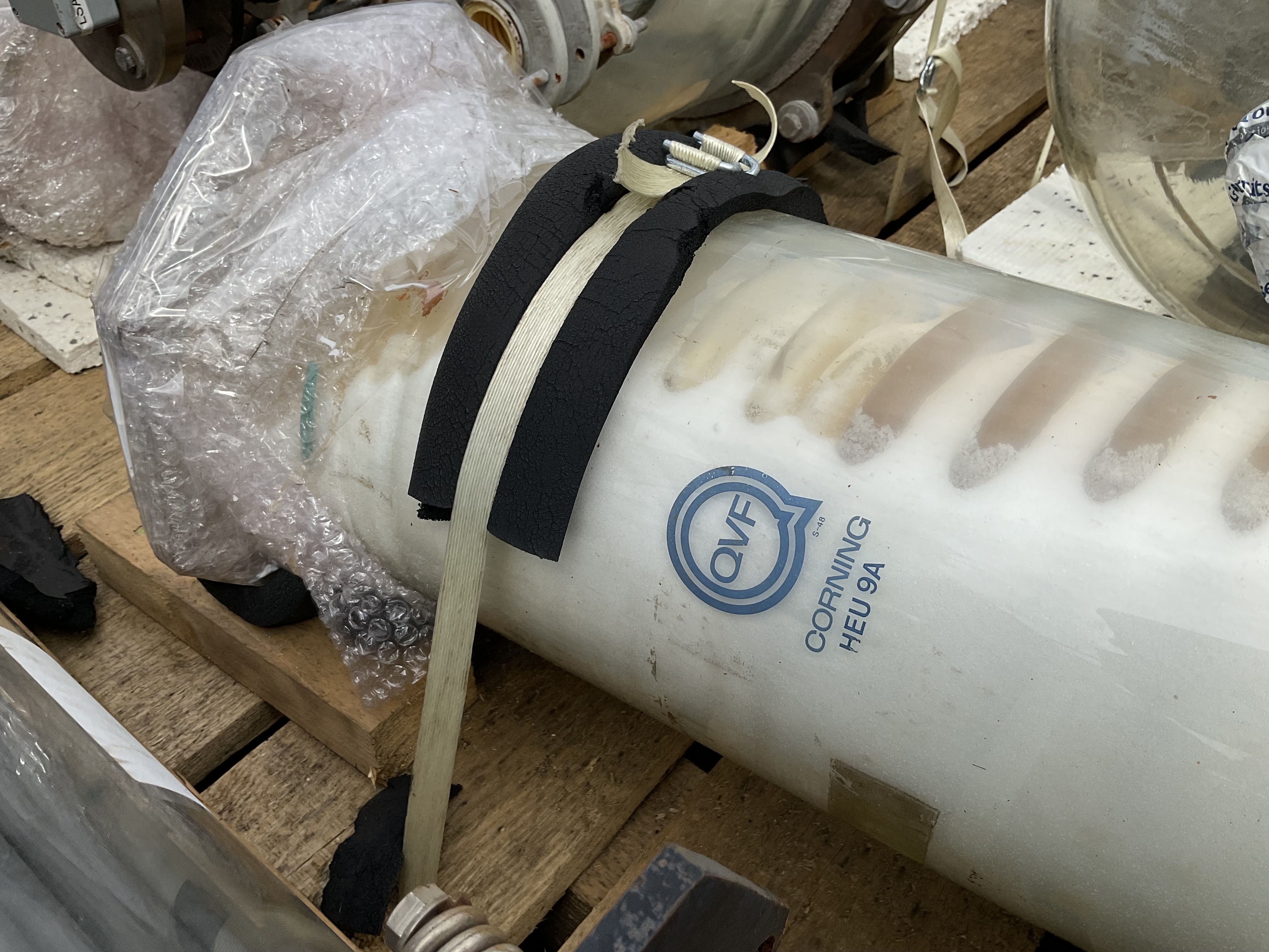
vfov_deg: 48.2
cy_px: 476
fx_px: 1063
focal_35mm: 29
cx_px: 634
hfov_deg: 61.7
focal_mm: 3
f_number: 1.8
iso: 25
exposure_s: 1/5263
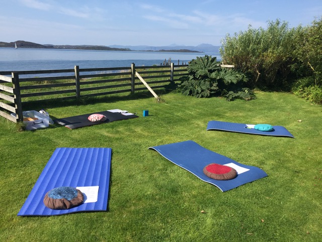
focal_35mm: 29
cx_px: 161
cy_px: 121
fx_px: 270
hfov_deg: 61.7
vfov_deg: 48.2
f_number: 2.2
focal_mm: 4.15
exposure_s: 1/1799
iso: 32
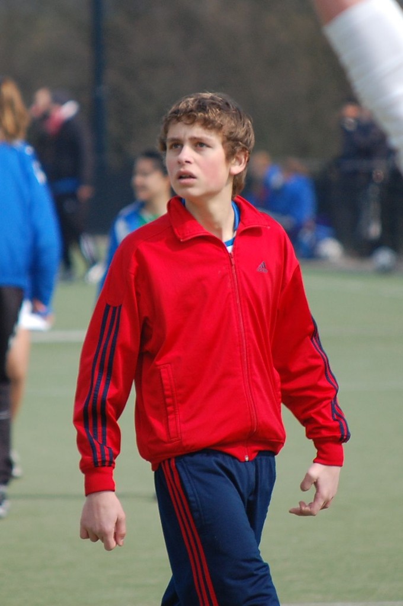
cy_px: 303
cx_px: 202
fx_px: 5051
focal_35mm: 300
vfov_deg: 6.9
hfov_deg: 4.6
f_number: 5.6
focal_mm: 200
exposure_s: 1/1000
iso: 400
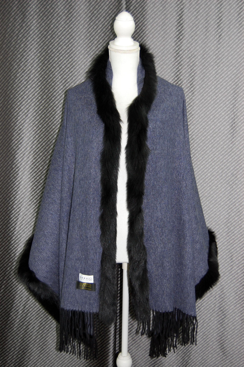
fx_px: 458
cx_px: 122
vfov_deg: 43.6
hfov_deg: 29.8
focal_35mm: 45
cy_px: 184
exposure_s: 1/60
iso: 400
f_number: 4.2
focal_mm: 30
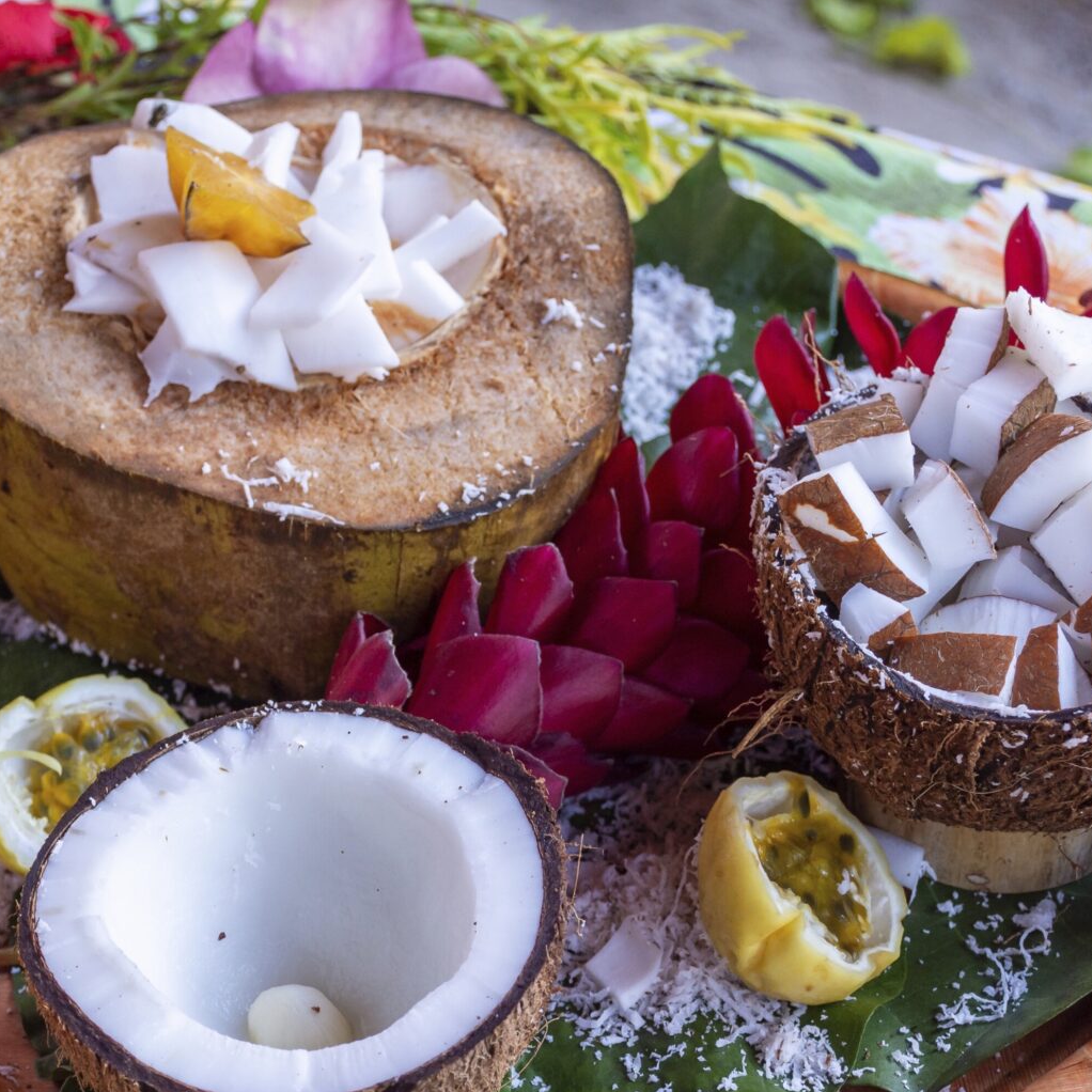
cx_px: 456
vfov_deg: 20.6
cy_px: 636
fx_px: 2998
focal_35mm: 84
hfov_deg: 20.6
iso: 200
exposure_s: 1/80
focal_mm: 34
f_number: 5.6
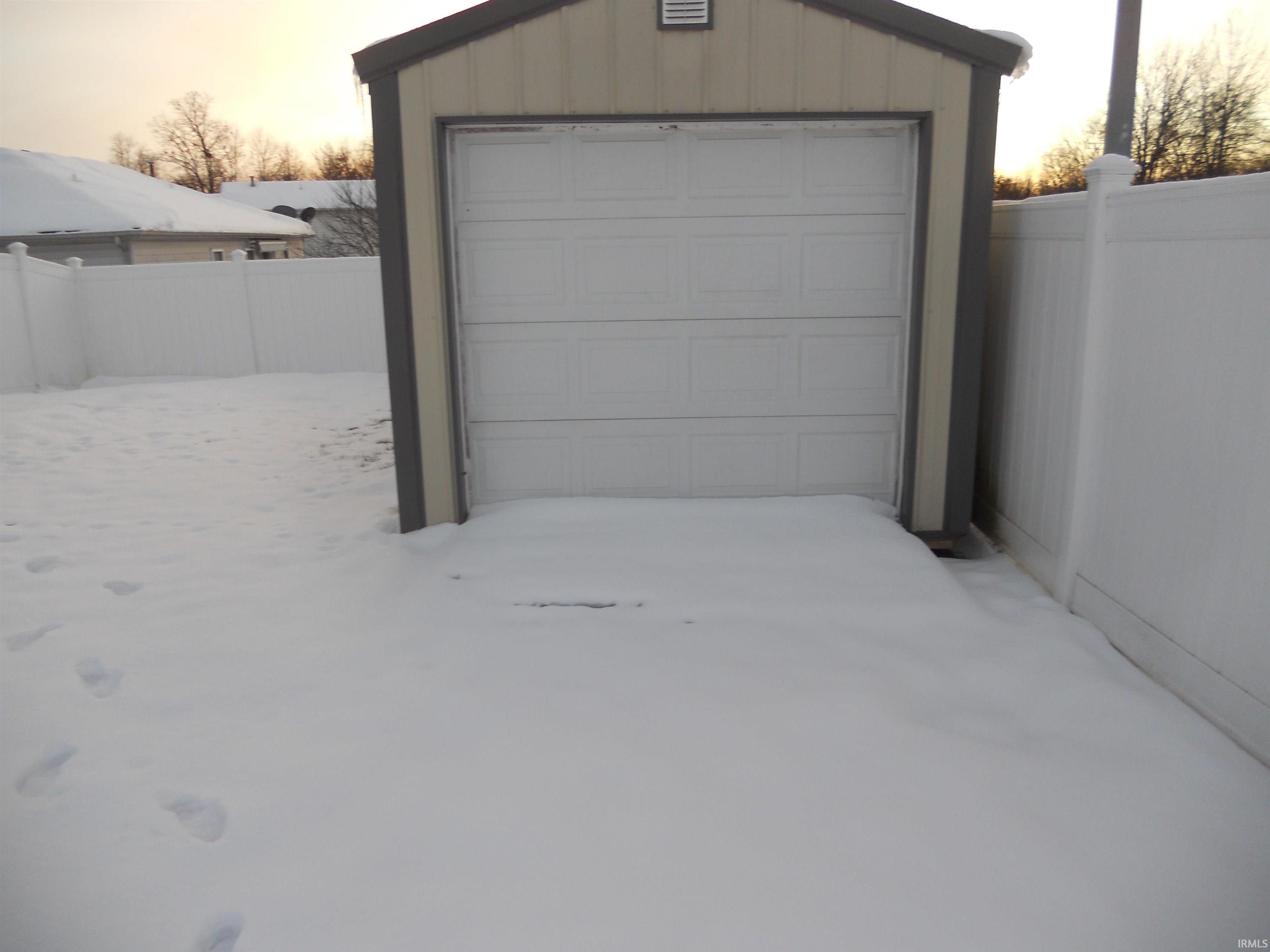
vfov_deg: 51.4
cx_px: 635
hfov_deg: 65.3
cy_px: 476
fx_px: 991
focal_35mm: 27
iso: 80
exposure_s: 1/100
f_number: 3.2
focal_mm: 4.9
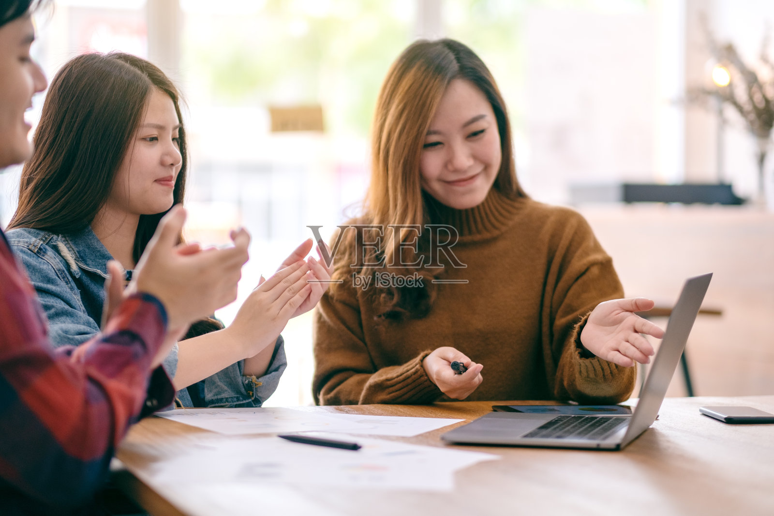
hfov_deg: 24.2
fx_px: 1806
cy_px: 258
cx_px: 387
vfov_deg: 16.3
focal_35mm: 84
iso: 200
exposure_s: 1/850
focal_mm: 56
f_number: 1.2
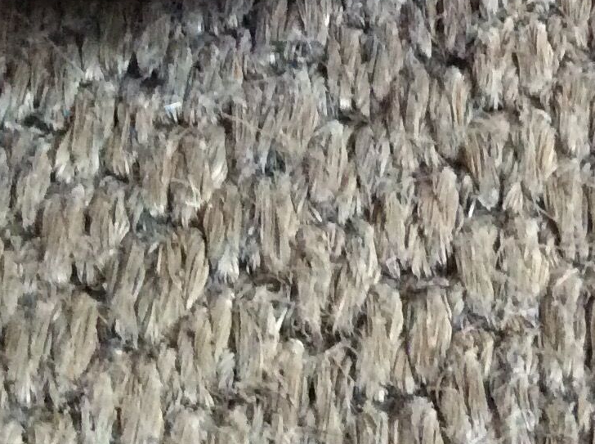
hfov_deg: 16.4
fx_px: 1956
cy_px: -57
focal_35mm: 114
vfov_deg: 12.7
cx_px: 767
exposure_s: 1/20
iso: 250
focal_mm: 3.3
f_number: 2.4
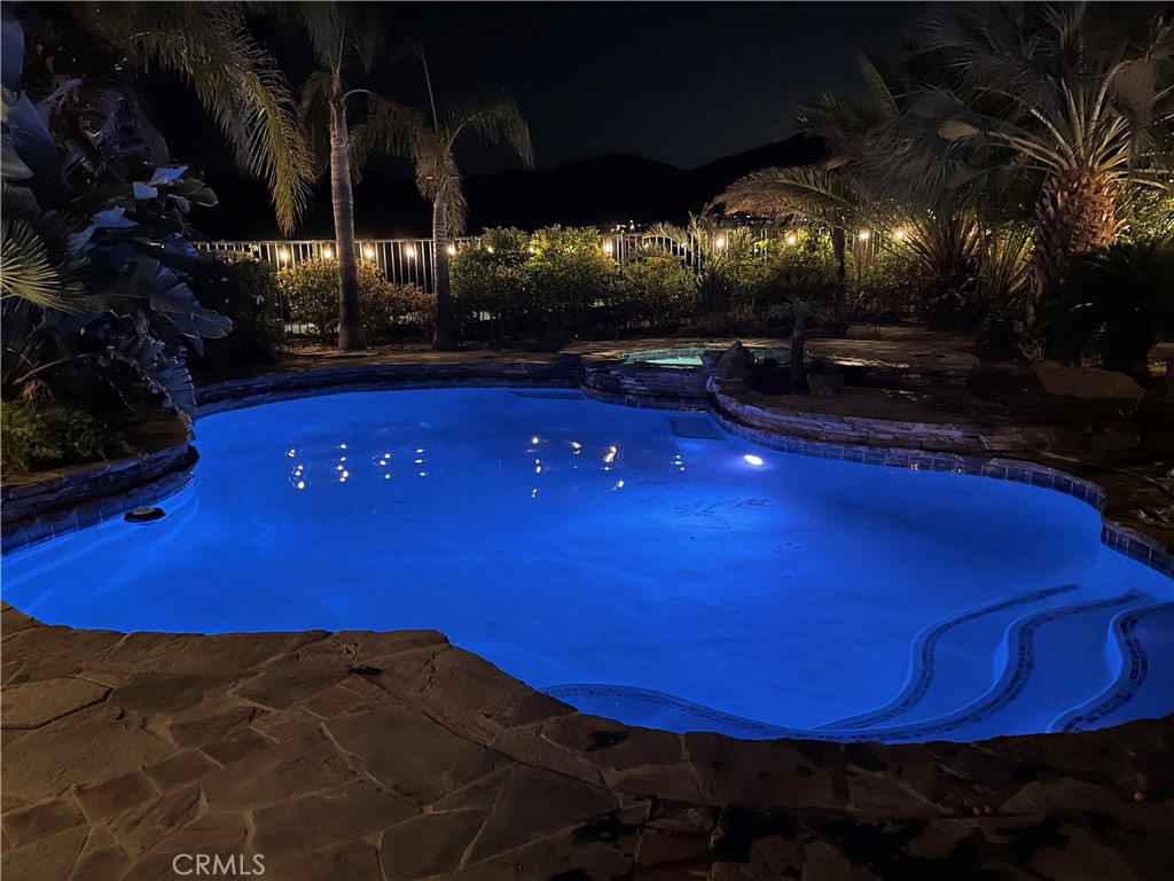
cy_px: 440
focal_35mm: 26
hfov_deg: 67.3
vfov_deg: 53.1
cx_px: 587
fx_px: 882
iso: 1000
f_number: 1.6
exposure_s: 1/24
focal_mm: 4.2
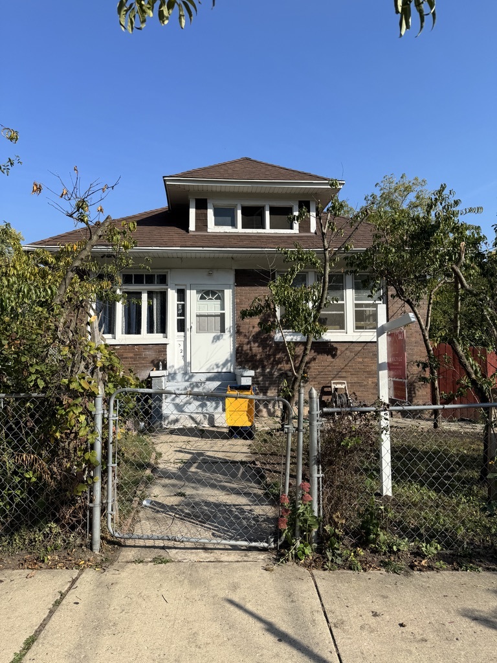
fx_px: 459
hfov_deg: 56.8
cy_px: 332
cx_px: 248
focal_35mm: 24
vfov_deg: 71.6
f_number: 1.78
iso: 80
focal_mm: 6.76
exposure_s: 1/4310
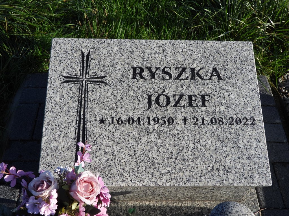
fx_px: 317
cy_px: 108
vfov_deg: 37.7
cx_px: 144
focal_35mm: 38
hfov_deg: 49.0
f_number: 3.2
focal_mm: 6.8
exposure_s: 1/1250
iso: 100
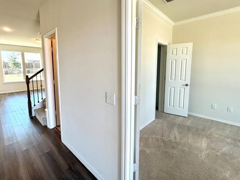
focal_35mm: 17
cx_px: 113
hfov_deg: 91.0
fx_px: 118
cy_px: 81
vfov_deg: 74.5
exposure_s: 1/120
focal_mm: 2.22
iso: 160
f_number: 2.2
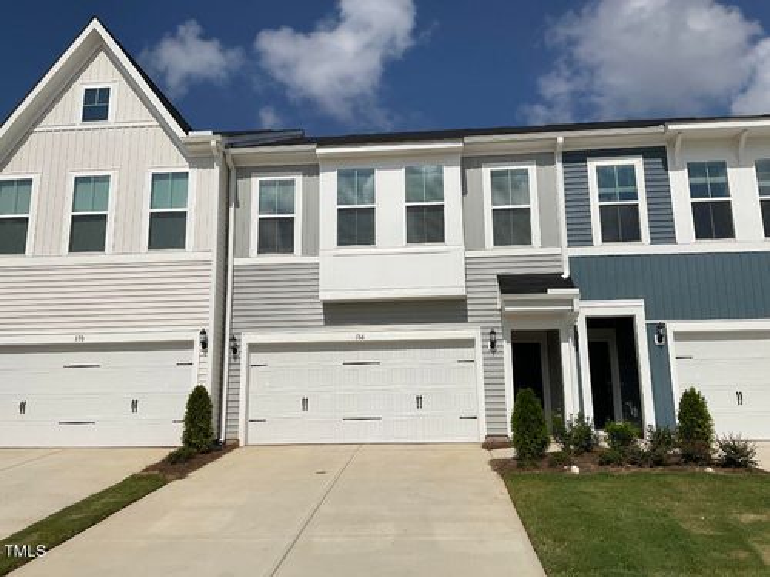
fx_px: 645
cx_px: 385
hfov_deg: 61.7
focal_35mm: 29
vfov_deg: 48.2
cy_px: 288
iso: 20
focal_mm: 3
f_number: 1.8
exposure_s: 1/8621
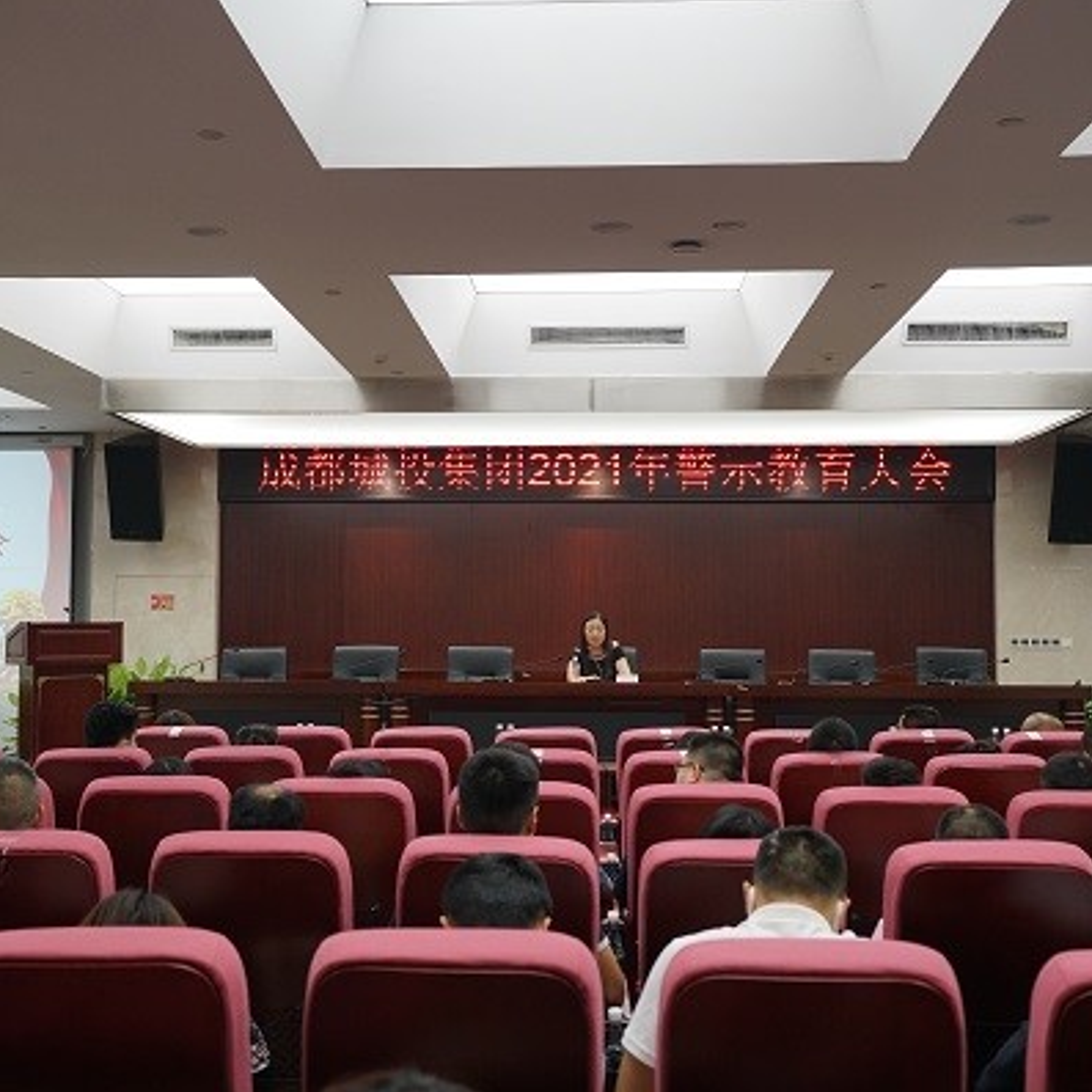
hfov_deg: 37.5
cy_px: 545
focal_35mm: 45
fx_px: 1606
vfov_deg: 37.6
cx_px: 512
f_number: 4
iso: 1600
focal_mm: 35
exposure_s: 1/160
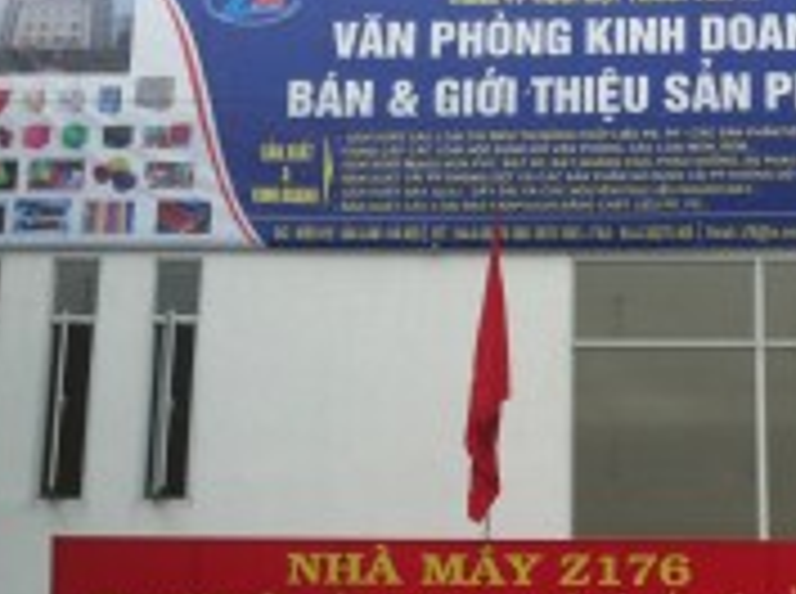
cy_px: 567
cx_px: 540
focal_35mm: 79
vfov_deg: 18.2
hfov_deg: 24.6
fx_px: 1813
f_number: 2.8
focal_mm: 3.85
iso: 80
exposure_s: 1/165
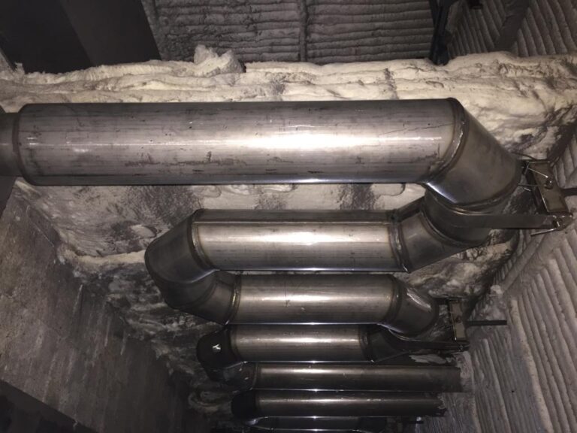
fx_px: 483
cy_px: 216
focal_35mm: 29
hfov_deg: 61.7
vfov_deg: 48.2
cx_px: 288
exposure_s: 1/17
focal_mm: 4.15
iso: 160
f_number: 2.2
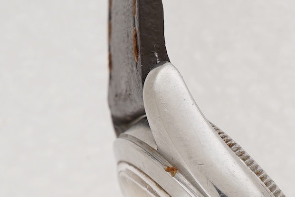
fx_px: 934
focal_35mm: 114
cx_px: 295
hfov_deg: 17.5
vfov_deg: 11.8
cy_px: 213
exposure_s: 1/160
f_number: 22
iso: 160
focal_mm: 30
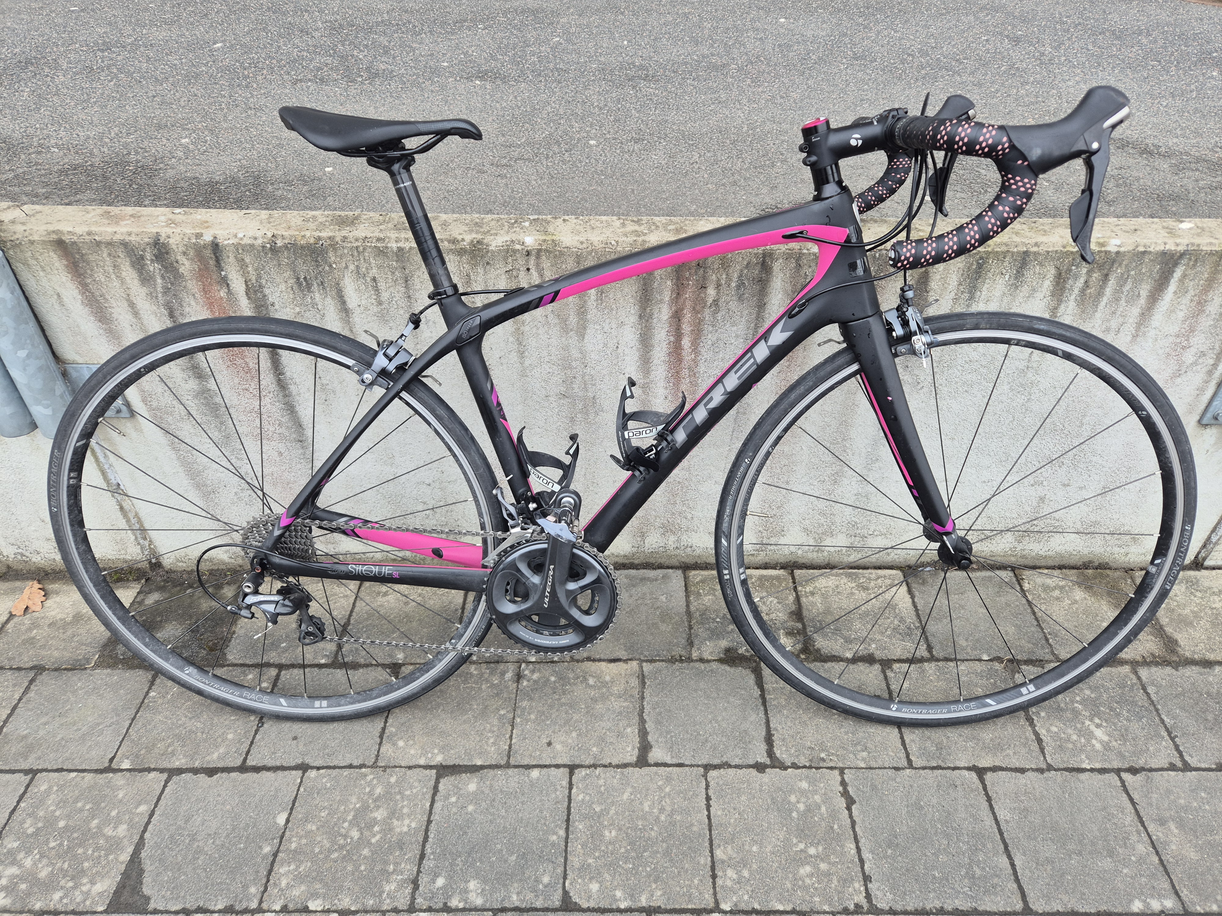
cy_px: 458
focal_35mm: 23
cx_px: 611
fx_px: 812
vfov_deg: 58.9
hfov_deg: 73.9
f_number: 1.8
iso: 50
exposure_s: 1/180
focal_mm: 5.4
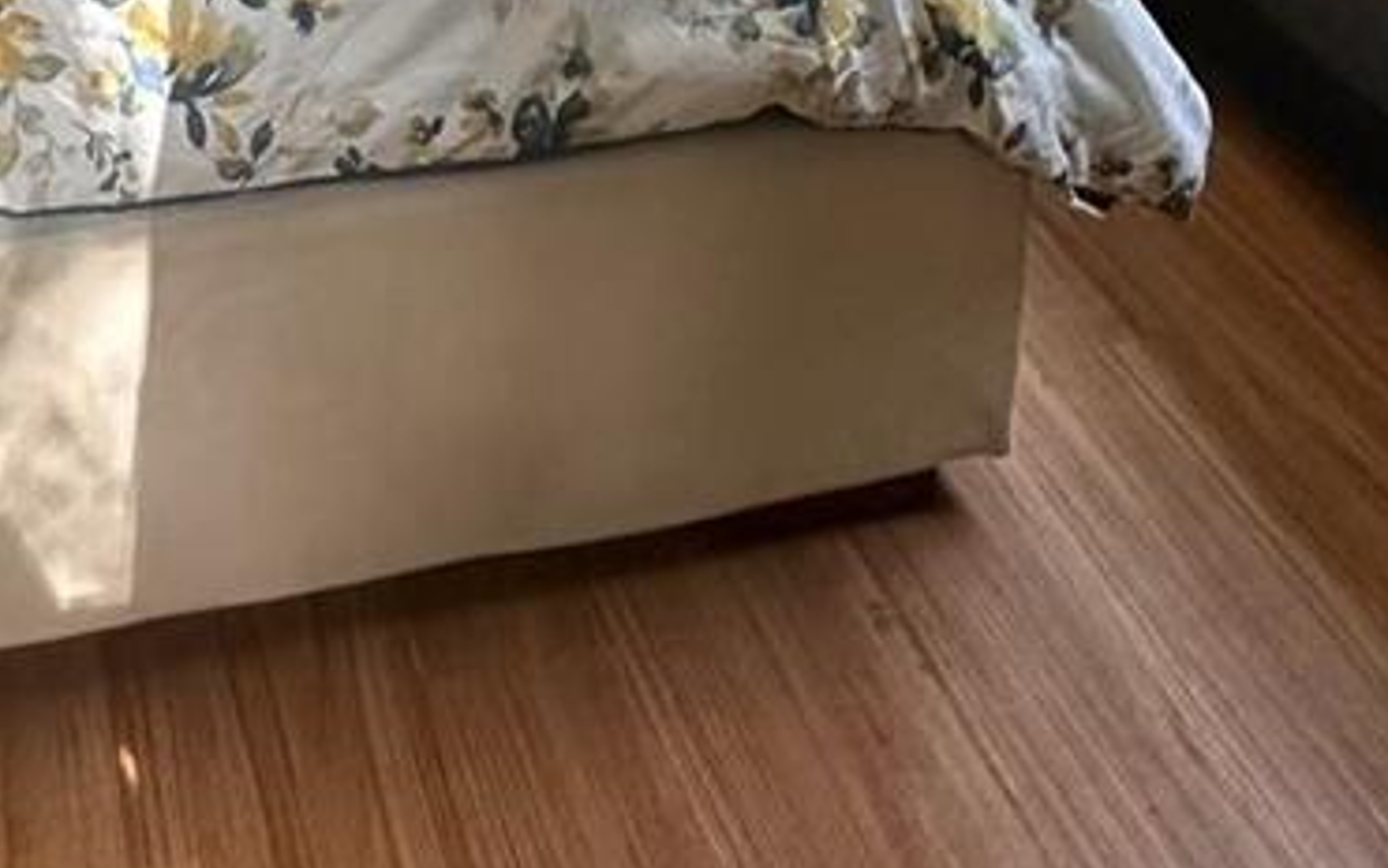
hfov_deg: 39.9
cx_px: 243
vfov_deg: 18.8
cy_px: -797
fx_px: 1816
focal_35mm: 48
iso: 250
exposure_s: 1/120
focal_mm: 2.22
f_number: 2.2
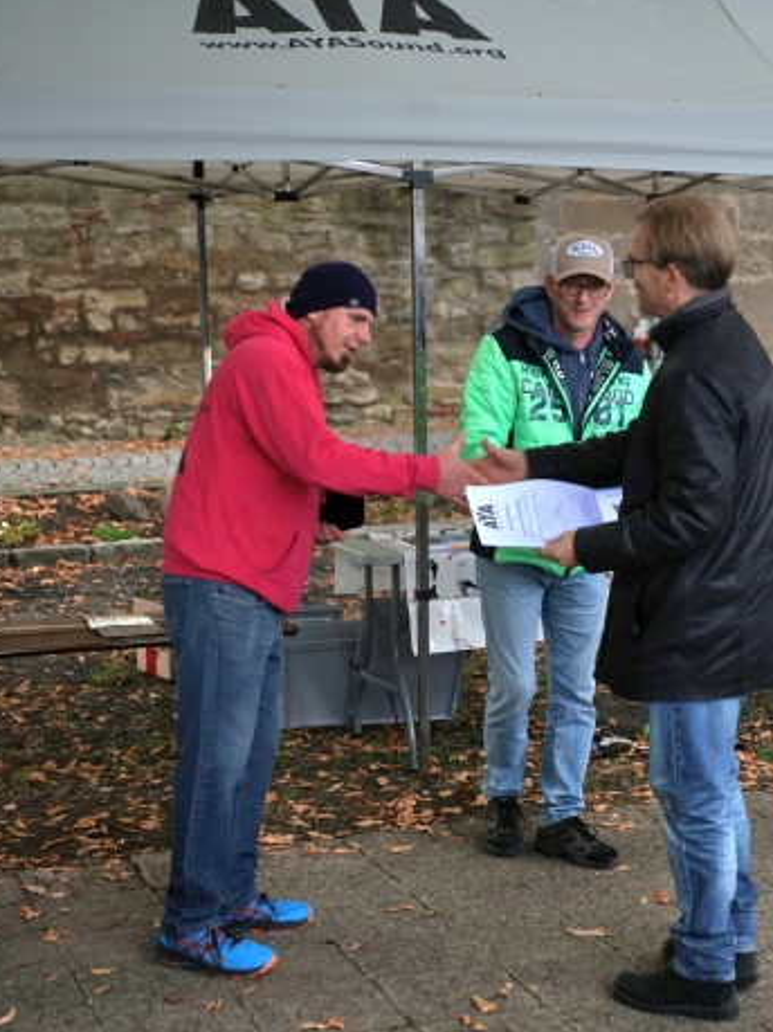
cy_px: 515
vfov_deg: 29.4
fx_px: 1966
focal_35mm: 66
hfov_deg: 22.1
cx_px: 555
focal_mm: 45
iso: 800
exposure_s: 1/100
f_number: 2.8
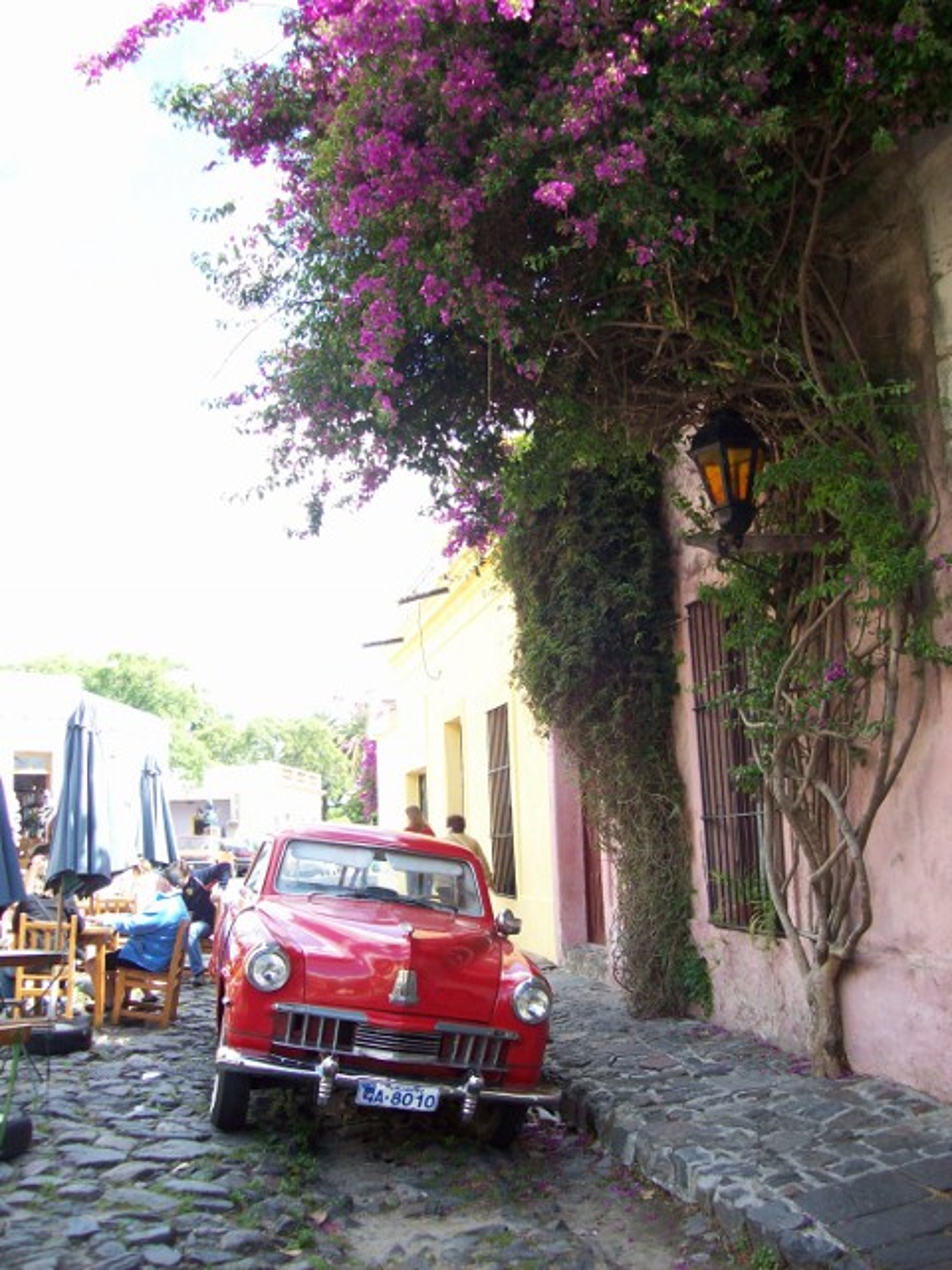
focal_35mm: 36
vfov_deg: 51.4
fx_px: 1320
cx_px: 476
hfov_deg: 39.7
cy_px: 635
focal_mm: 6
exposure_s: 1/262
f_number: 2.7
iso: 80
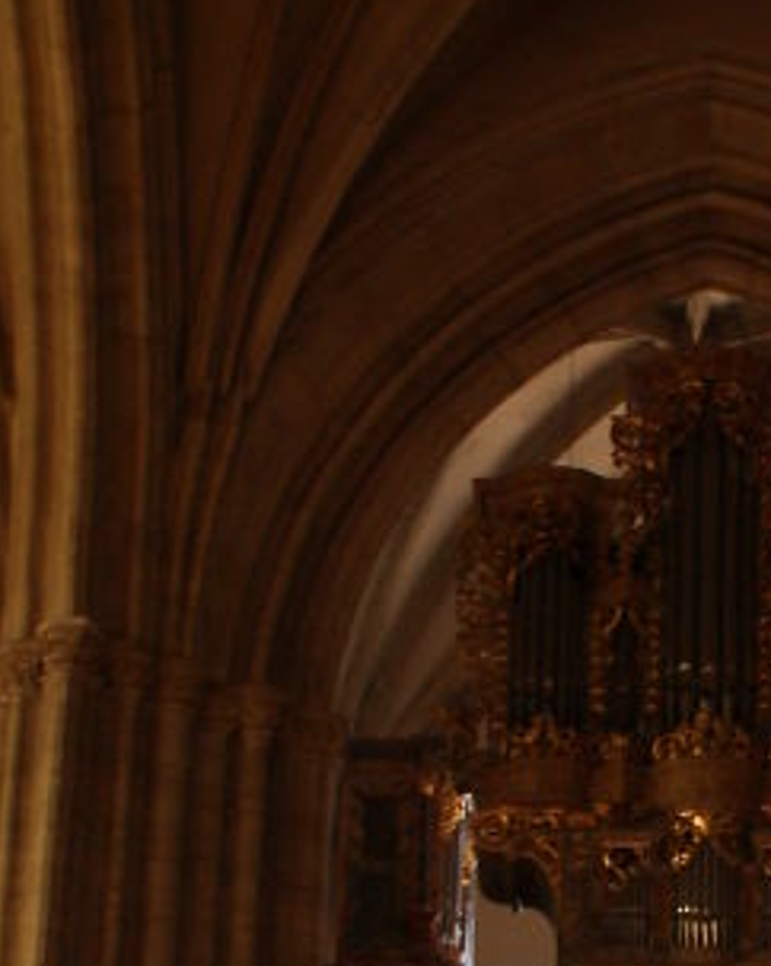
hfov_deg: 13.9
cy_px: 889
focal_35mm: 110
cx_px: 685
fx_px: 3141
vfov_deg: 17.2
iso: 400
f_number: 5.6
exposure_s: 1/13
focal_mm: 18
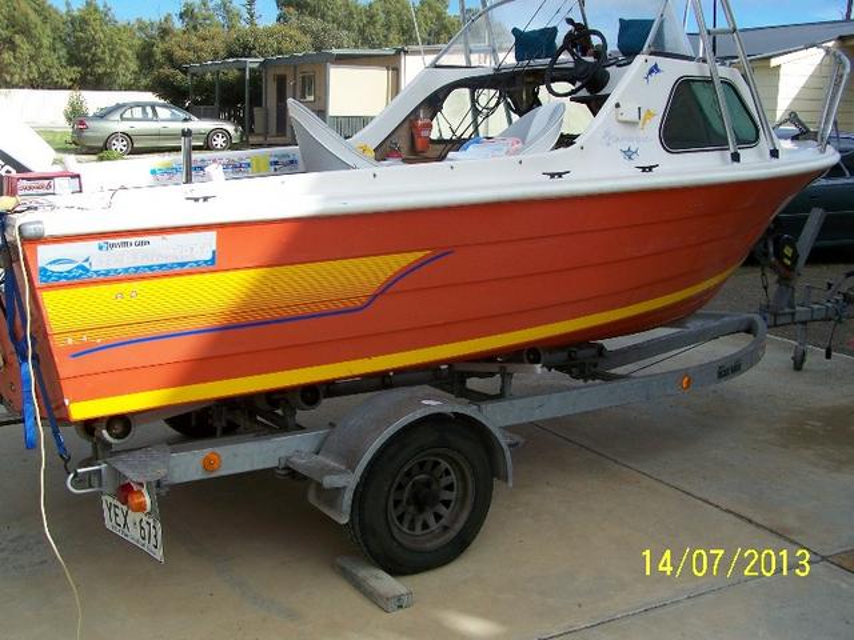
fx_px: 987
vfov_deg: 36.0
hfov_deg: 46.8
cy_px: 320
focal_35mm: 40
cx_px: 427
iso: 80
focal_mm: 6.7
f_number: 4
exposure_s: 1/640
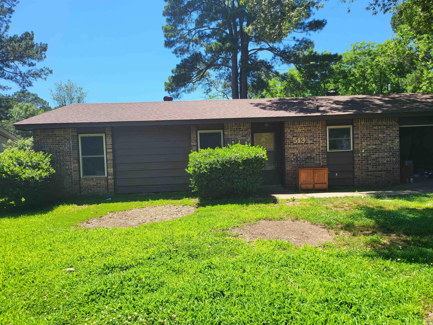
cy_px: 162
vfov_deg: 56.8
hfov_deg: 71.6
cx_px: 216
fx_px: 300
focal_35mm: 24
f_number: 1.8
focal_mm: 5
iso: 40
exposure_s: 1/1343
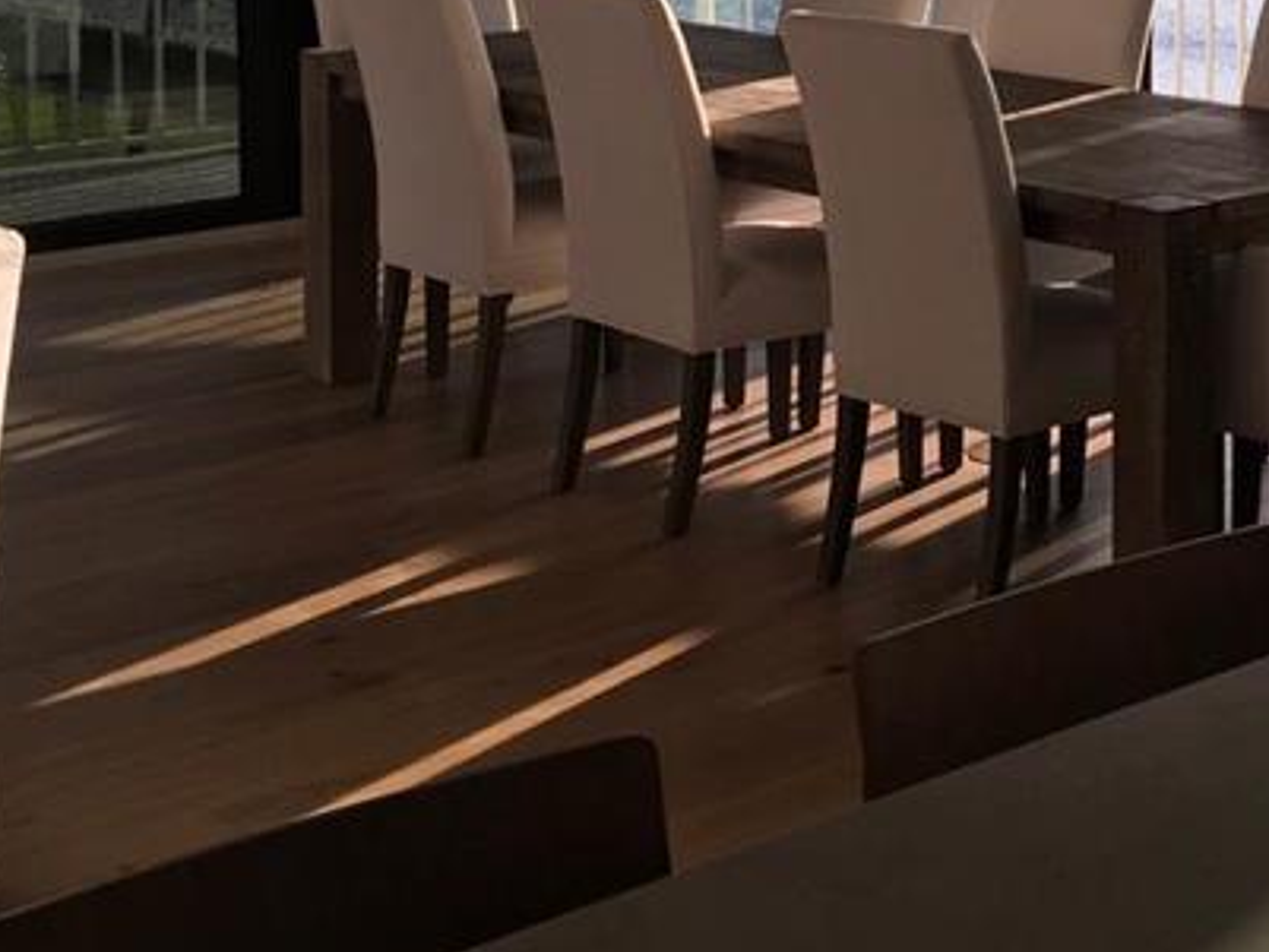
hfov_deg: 25.3
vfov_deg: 19.3
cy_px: -32
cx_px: 1196
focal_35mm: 74
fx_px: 2714
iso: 25
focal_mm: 4.15
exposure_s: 1/646
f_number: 2.2
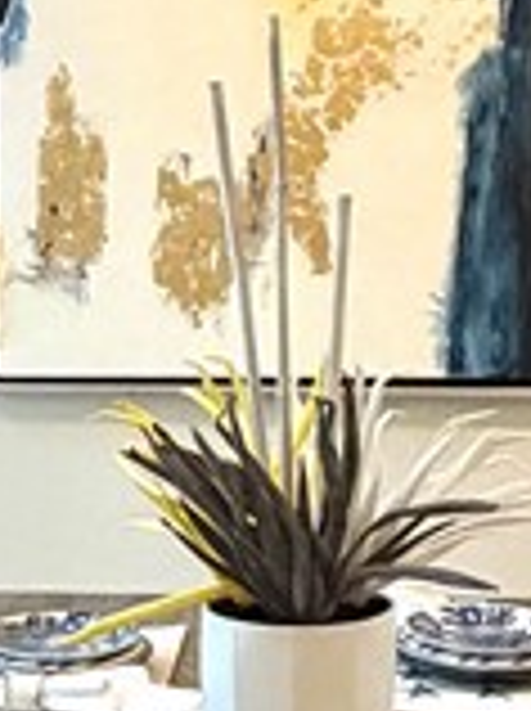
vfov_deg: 21.5
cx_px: 261
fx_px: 1866
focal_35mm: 91
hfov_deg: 16.2
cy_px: 256
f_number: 2.2
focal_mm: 2.22
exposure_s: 1/120
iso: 250
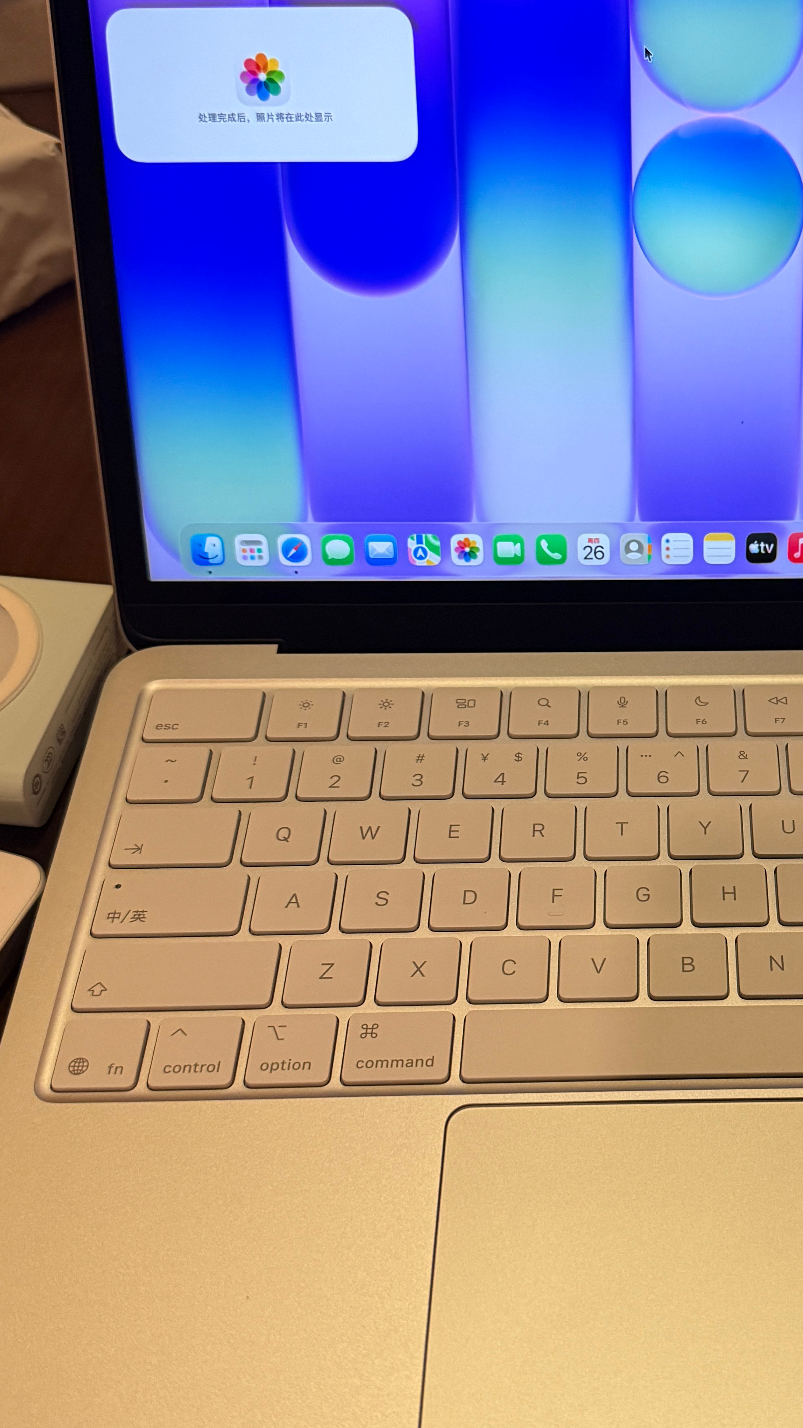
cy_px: 737
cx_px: 689
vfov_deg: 47.3
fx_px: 1627
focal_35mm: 43
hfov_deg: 27.0
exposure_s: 1/50
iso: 320
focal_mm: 6.76
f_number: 1.78
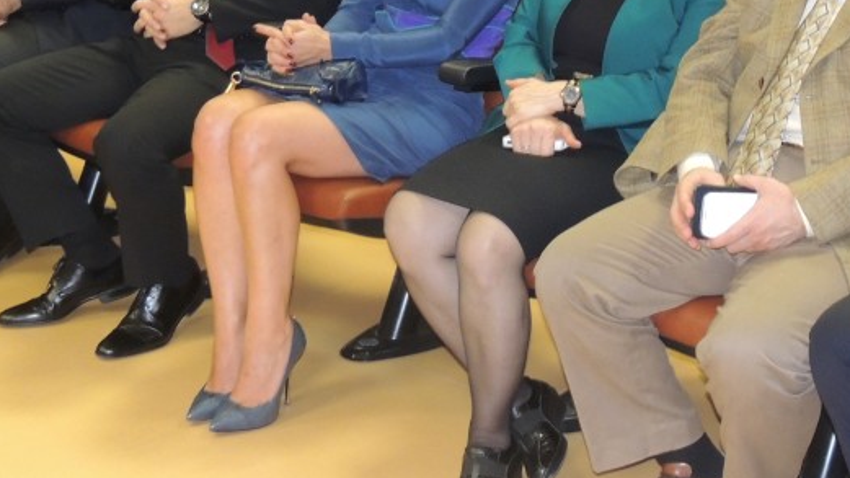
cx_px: 597
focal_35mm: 92
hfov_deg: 23.0
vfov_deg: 12.7
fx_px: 2073
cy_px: -142
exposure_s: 1/30
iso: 500
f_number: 3.4
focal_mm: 7.6
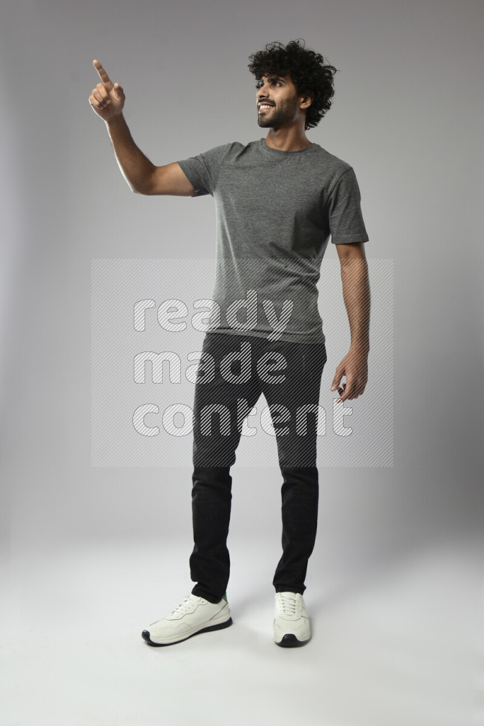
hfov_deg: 37.9
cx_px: 242
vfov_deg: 54.4
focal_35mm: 35
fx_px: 706
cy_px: 363
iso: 400
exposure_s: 1/125
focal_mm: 35
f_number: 6.3
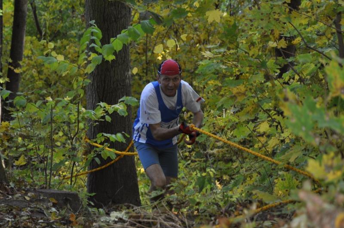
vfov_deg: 10.7
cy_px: 114
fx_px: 1217
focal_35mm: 128
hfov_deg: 16.1
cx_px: 172
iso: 250
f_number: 5.6
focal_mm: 85
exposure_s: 1/60
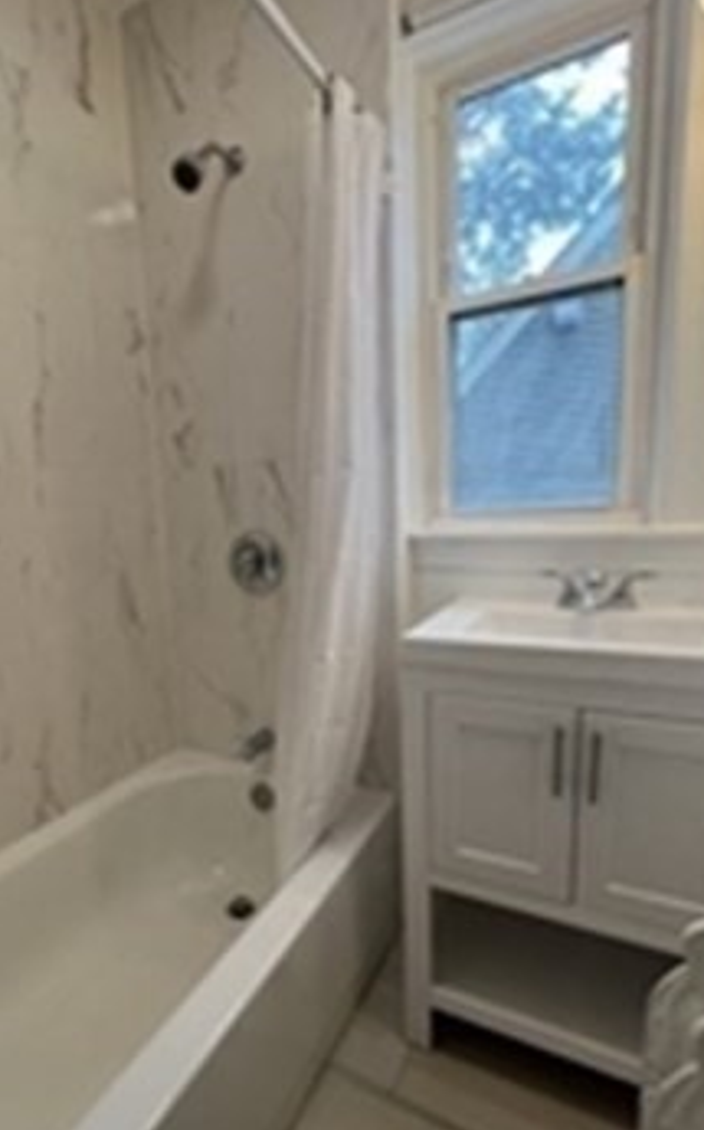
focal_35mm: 18
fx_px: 554
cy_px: 616
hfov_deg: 63.8
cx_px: 259
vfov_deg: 90.9
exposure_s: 1/122
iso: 64
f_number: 1.8
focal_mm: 1.57
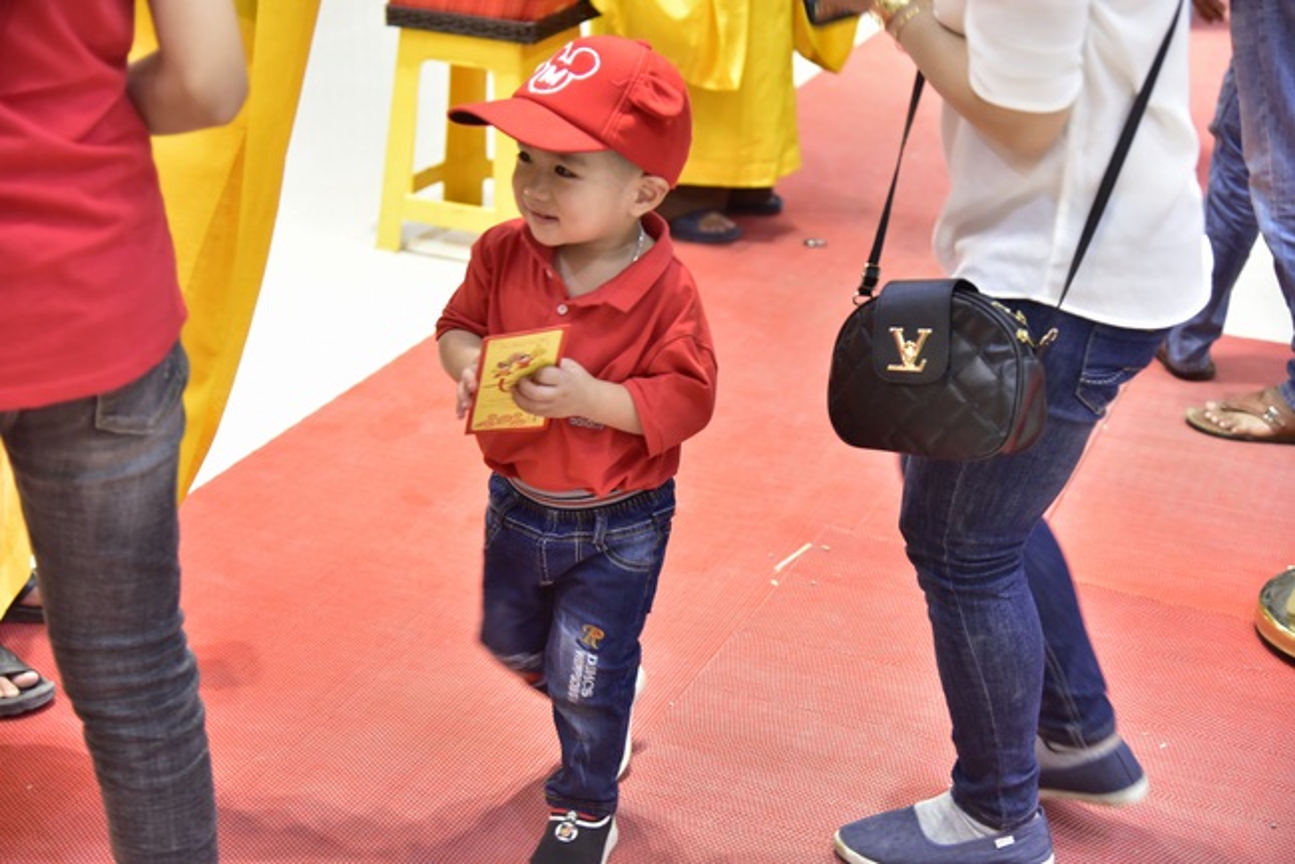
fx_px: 2231
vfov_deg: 21.9
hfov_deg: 32.4
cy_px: 432
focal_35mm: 62
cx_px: 648
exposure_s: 1/60
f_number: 4
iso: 1600
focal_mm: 62
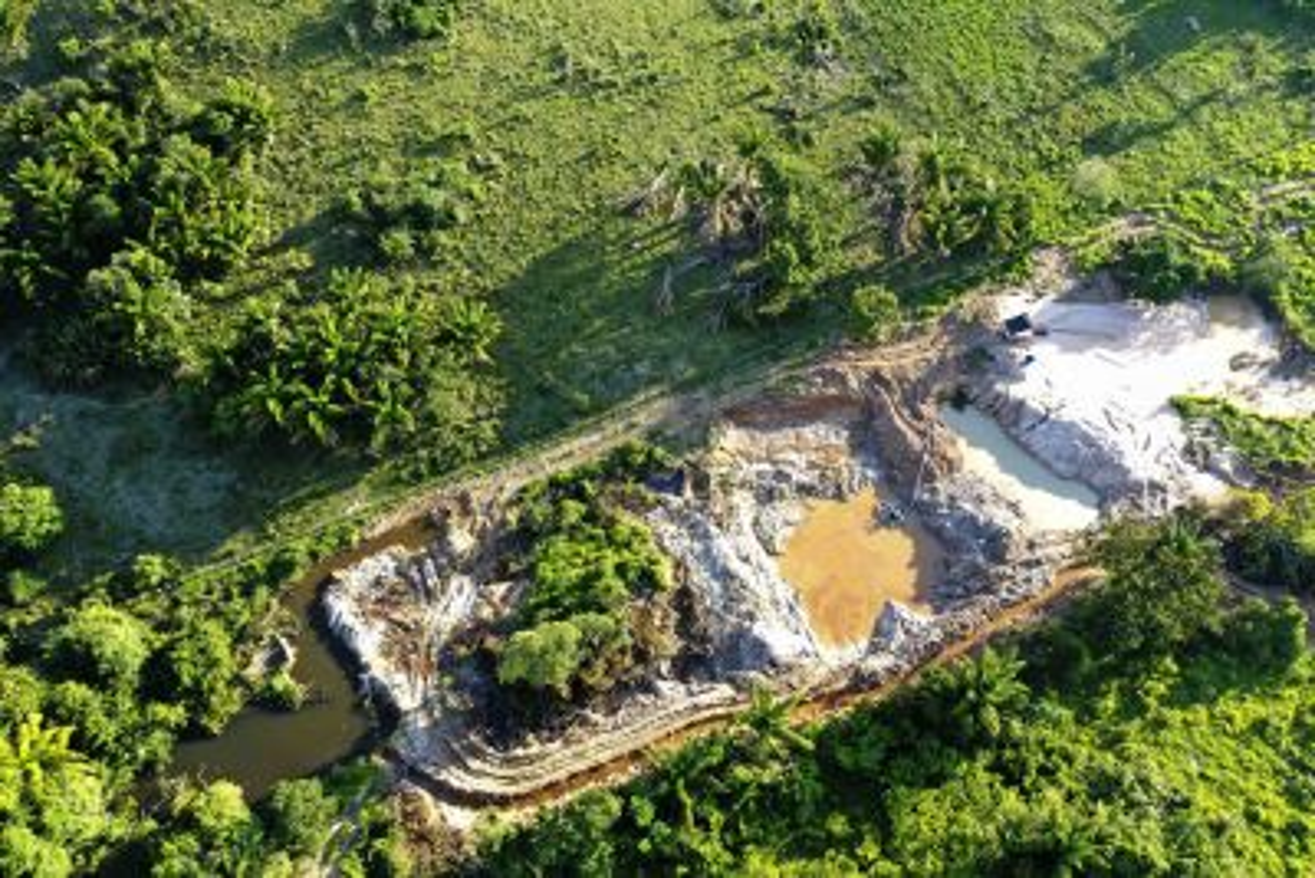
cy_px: 439
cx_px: 658
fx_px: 1023
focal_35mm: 28
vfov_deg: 46.4
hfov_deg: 65.5
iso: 100
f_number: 4
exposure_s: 1/80
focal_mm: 10.26
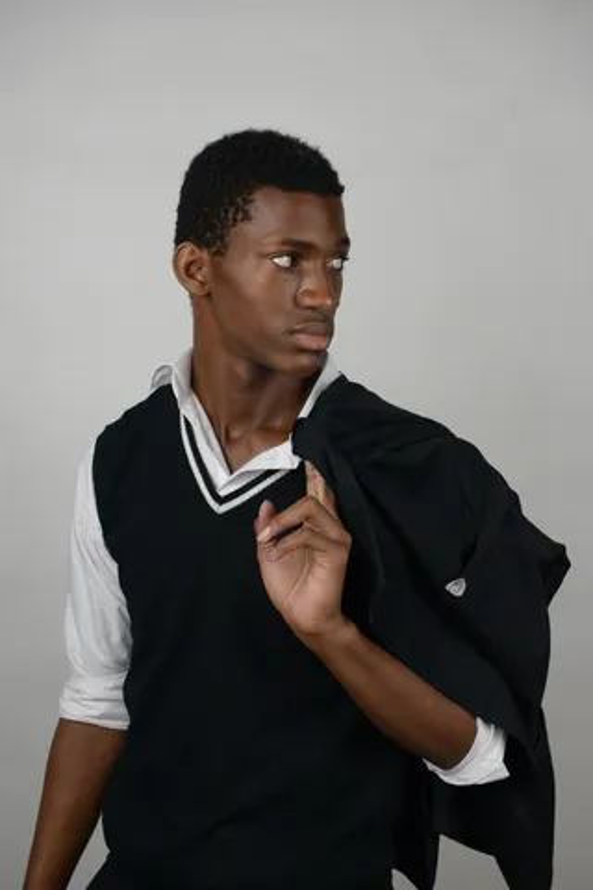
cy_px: 445
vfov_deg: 34.5
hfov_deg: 23.4
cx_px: 296
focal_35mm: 58
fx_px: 1433
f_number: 5.6
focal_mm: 58
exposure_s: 1/160
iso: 1250
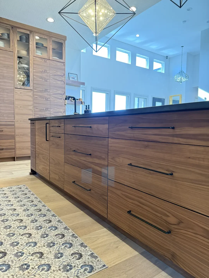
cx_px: 104
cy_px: 139
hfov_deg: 56.8
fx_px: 193
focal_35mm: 24
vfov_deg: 71.6
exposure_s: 1/60
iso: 400
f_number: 1.78
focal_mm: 6.76
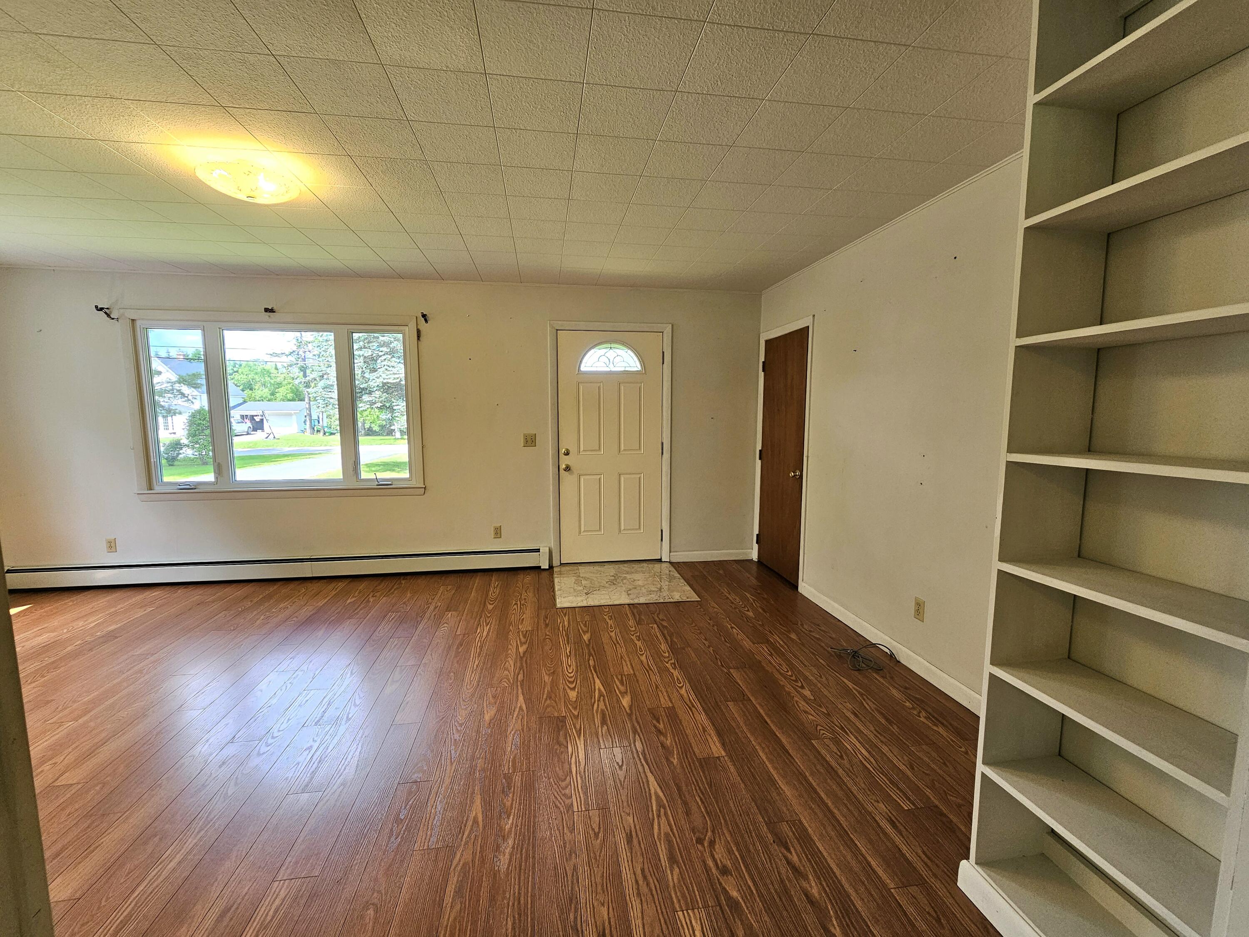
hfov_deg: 106.2
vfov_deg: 89.9
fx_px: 469
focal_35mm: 13
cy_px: 468
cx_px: 624
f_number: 2.2
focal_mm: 2.2
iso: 64
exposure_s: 1/60.2
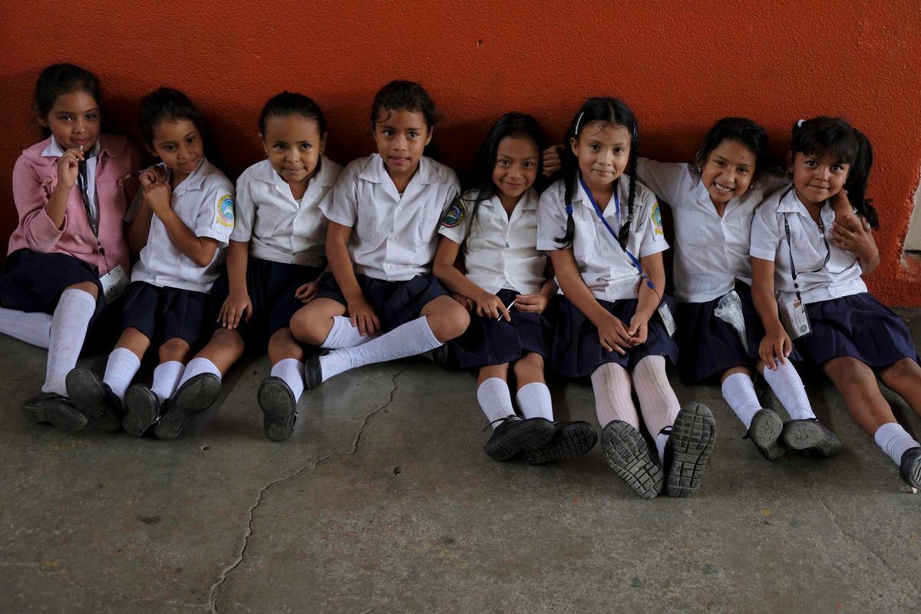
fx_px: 895
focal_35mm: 35
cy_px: 307
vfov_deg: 37.9
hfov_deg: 54.4
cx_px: 460
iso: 1000
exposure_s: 1/500
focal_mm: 23.3
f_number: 3.2
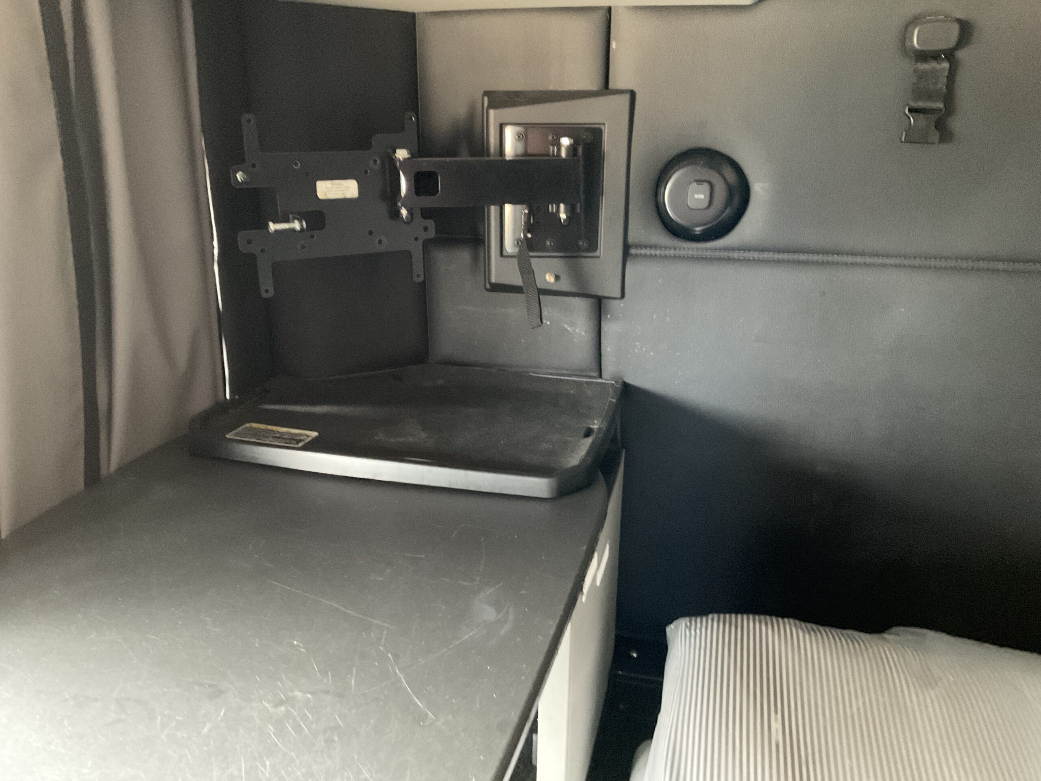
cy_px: 390
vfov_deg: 48.2
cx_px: 520
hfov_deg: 61.7
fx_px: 872
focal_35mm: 29
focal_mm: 3
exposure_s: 1/30
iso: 640
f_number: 1.8
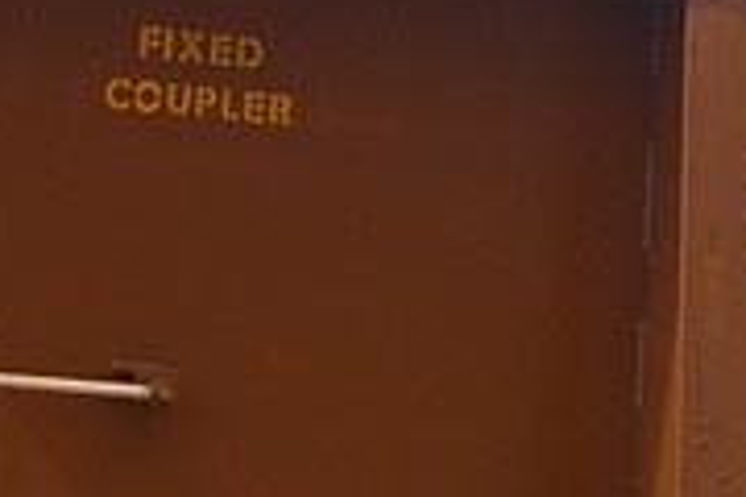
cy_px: 611
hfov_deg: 5.6
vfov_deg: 3.8
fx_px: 7501
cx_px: 1239
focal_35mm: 362
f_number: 9.5
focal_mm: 34
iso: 200
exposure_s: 1/350
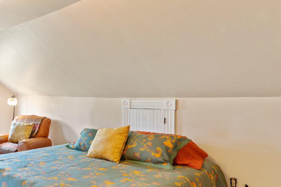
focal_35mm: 31
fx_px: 242
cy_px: 106
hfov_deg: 55.9
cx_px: 55
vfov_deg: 42.2
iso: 320
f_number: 7.1
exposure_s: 1
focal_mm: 16
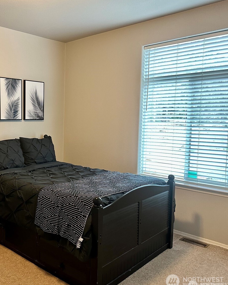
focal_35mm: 33
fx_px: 278
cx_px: 30
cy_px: 141
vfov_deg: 54.2
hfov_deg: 41.6
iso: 250
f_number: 1.78
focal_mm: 6.86
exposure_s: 1/60
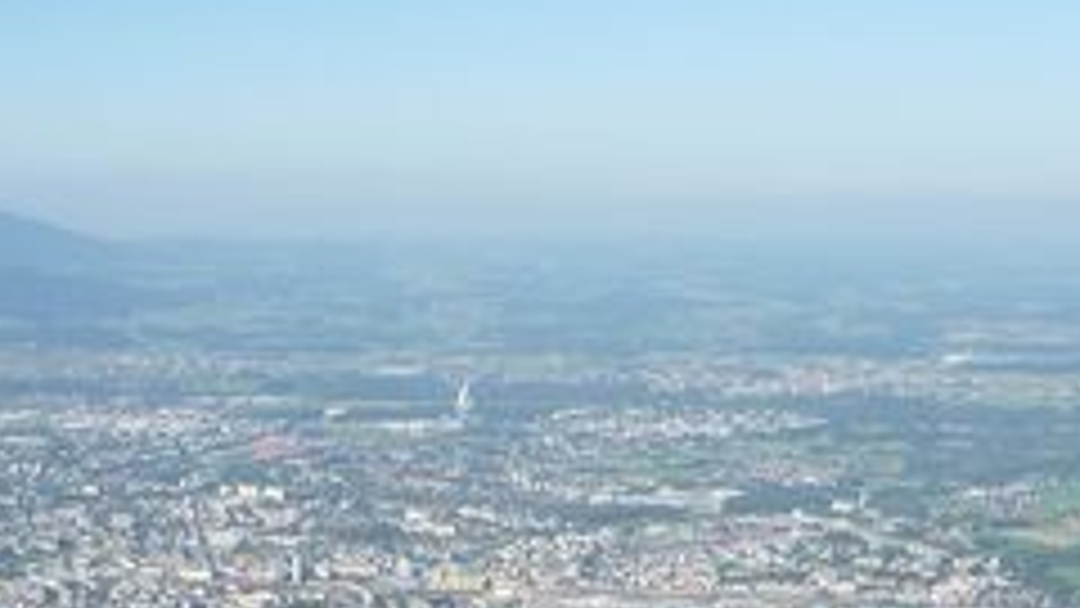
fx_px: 2291
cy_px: 581
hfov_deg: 26.5
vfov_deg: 14.9
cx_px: 432
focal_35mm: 80
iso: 80
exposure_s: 1/400
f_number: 4.3
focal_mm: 7.8
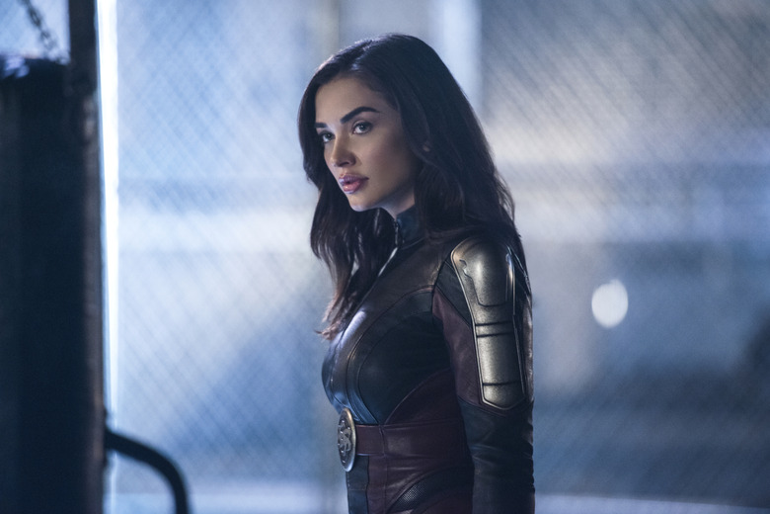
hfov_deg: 10.3
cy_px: 257
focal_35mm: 200
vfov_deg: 6.9
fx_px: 4277
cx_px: 385
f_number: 2.8
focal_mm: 200
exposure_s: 1/125
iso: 3200
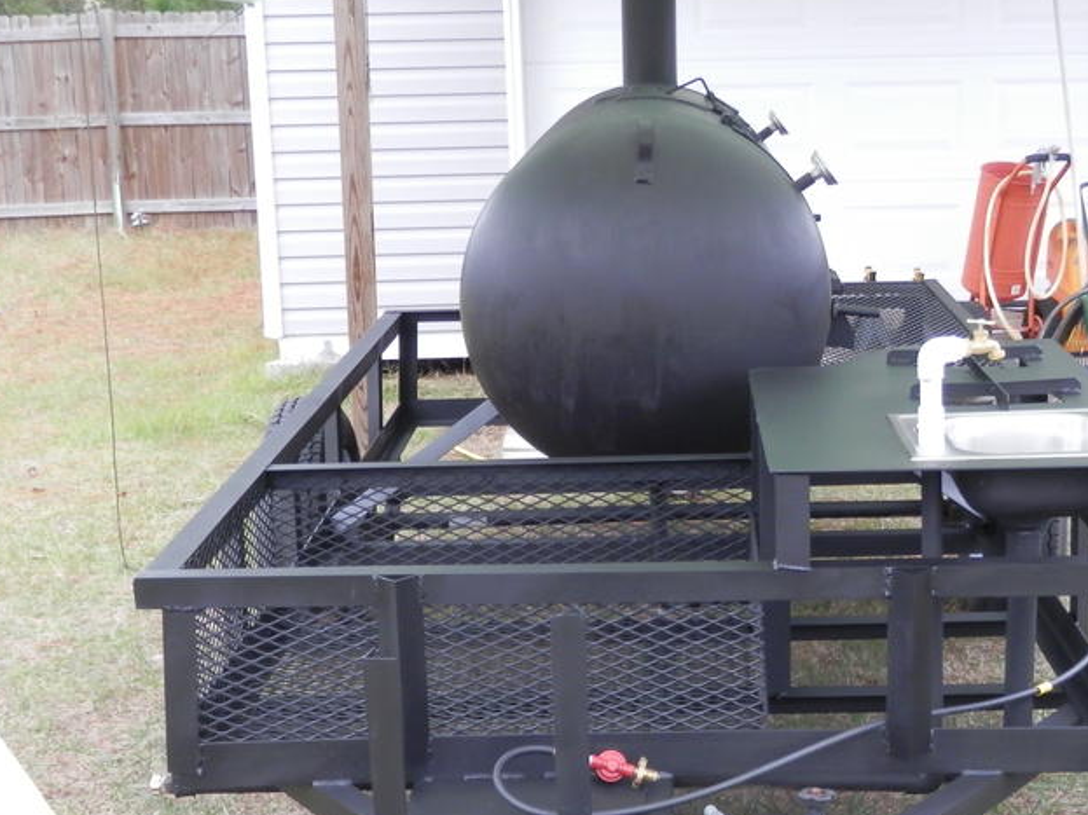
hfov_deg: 29.8
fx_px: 2043
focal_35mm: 65
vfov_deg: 22.5
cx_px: 651
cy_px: 523
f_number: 3.8
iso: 200
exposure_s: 1/40
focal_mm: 8
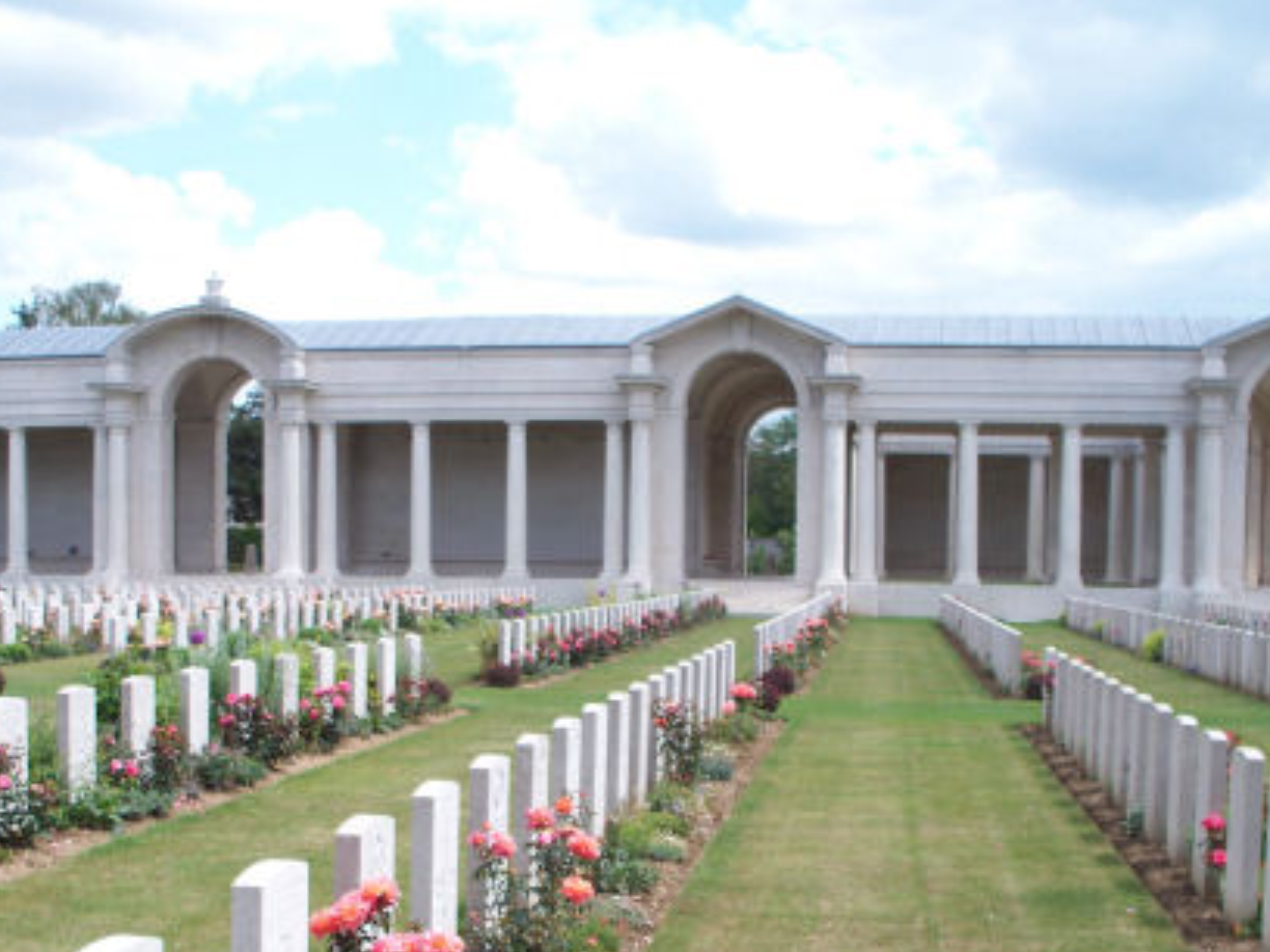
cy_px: 672
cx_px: 542
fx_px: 1944
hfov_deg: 36.1
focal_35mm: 53
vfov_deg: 27.3
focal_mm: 7.54
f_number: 2.8
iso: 64
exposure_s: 1/500
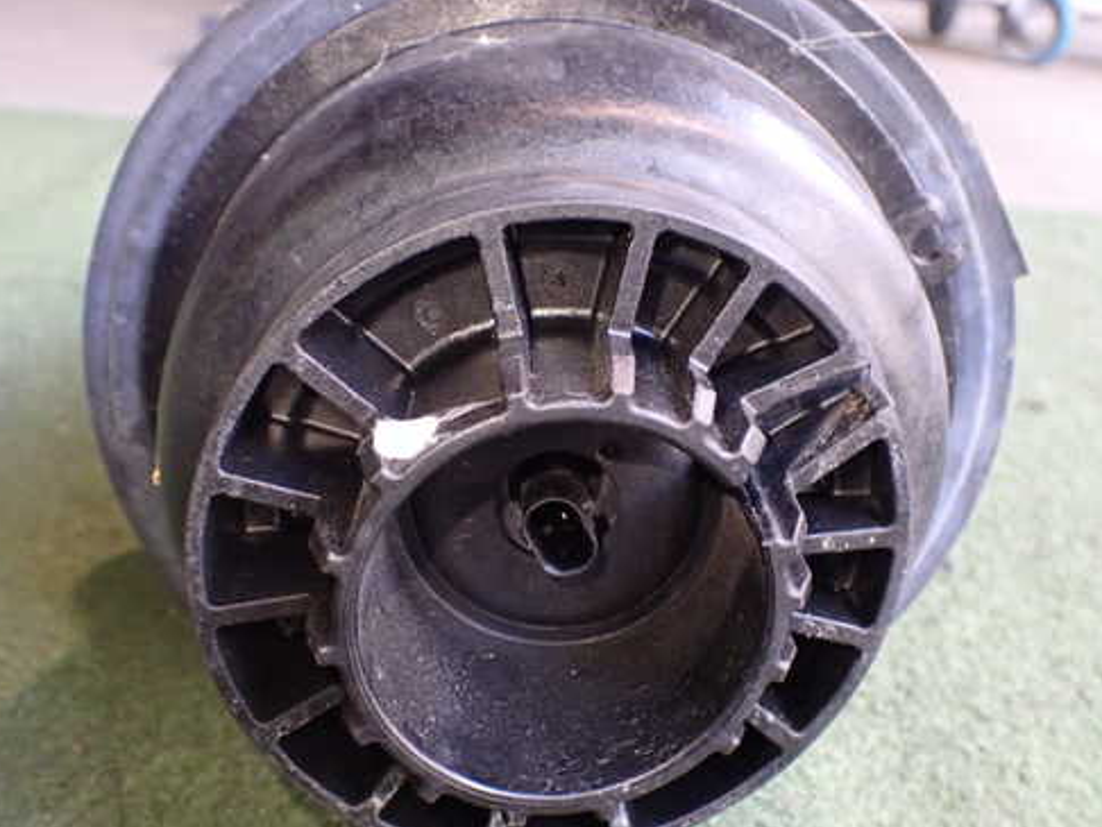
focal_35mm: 37
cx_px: 535
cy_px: 430
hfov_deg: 50.1
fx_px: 1178
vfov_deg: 38.7
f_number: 2.3
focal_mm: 5.4
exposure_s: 1/100
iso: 800
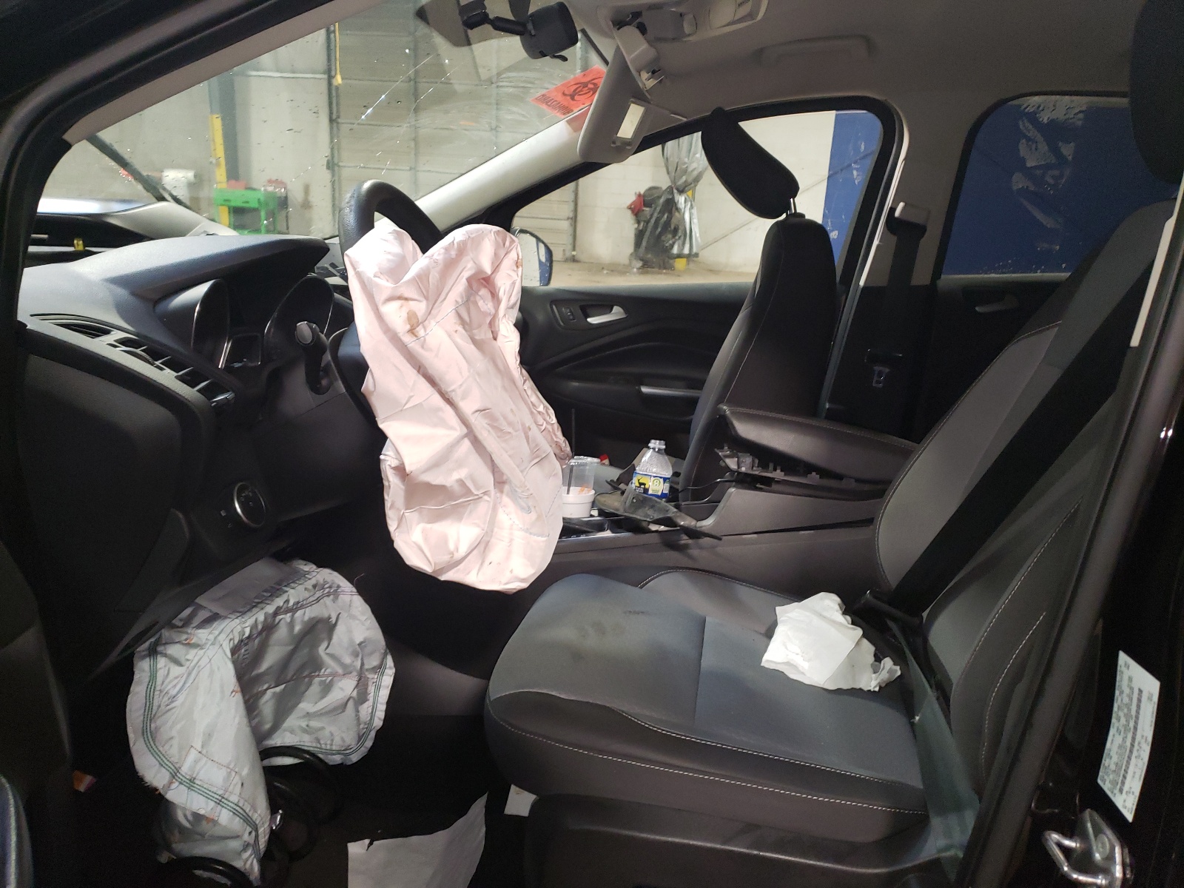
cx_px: 592
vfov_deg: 53.1
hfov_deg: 67.3
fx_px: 889
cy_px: 444
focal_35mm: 26
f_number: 1.5
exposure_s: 1/40
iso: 266
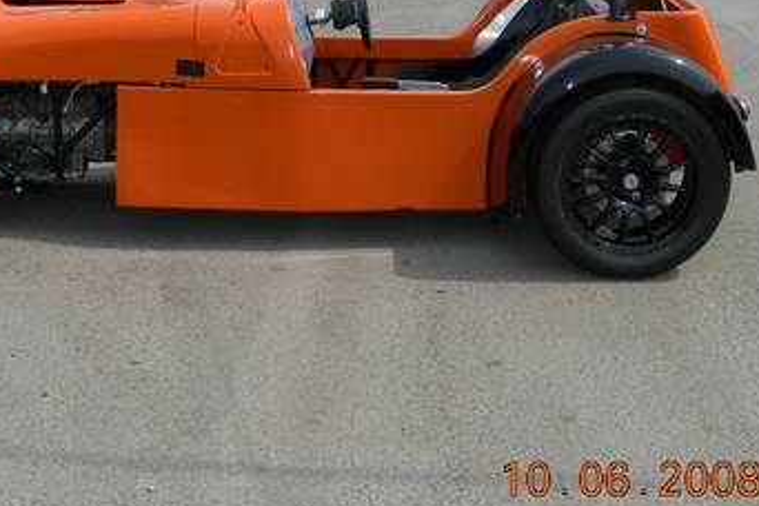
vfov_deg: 18.2
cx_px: 295
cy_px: 58
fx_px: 1560
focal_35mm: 74
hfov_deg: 27.3
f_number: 4.8
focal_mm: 7.8
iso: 50
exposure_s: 1/505
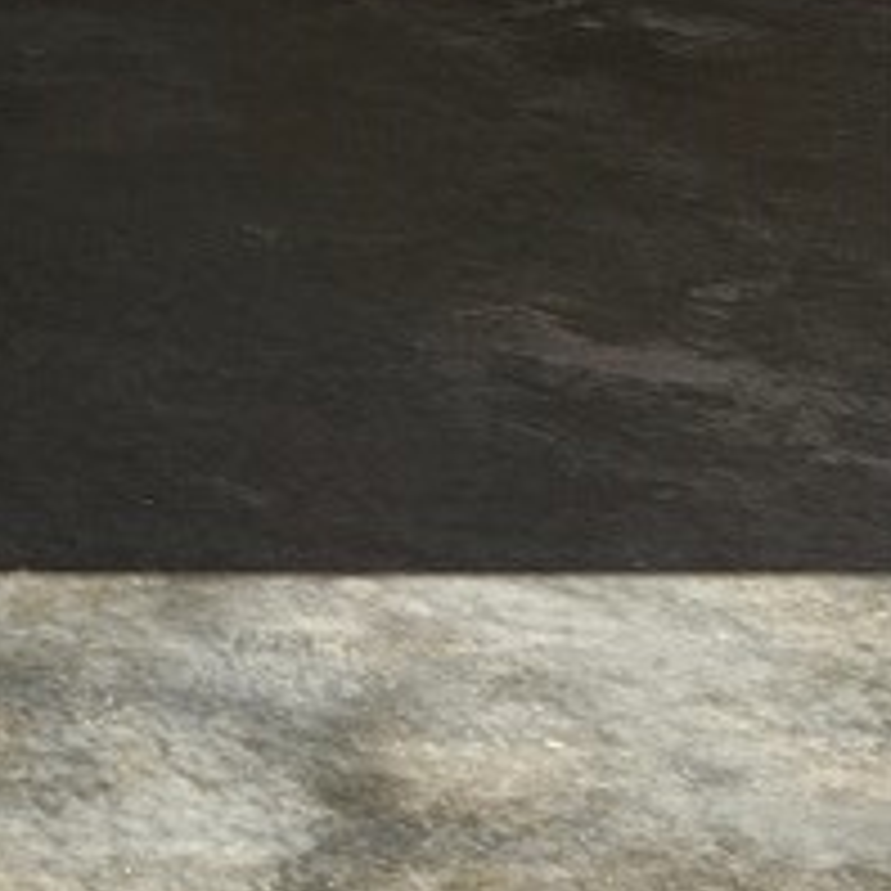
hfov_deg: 14.2
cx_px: -819
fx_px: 3058
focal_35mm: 105
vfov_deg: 16.0
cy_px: -135
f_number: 1.8
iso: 20
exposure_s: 1/405
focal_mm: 5.4
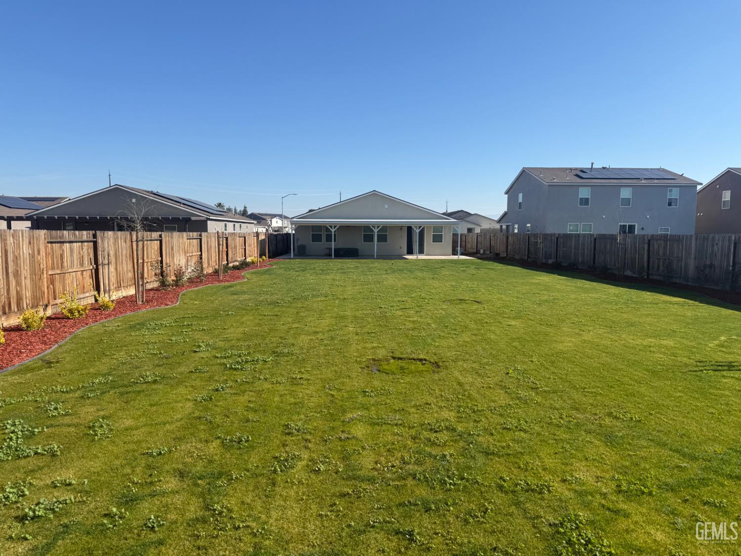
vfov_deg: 56.8
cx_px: 370
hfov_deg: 71.6
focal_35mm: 24
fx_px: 514
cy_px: 278
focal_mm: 6.76
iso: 80
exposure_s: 1/4673
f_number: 1.78
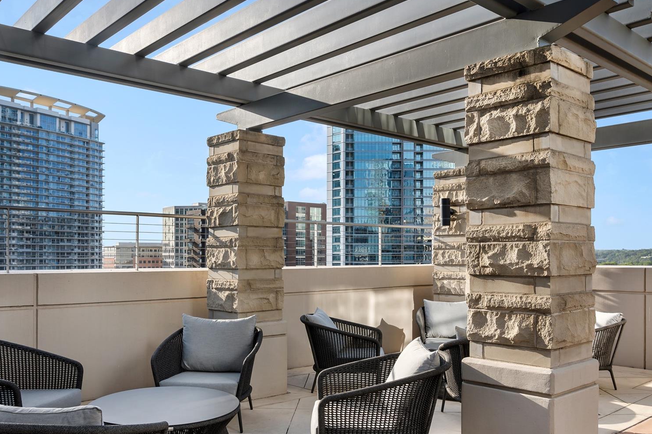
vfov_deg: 39.8
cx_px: 312
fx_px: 597
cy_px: 251
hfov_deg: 57.2
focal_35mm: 33
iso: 100
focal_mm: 24
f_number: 8
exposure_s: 1/30
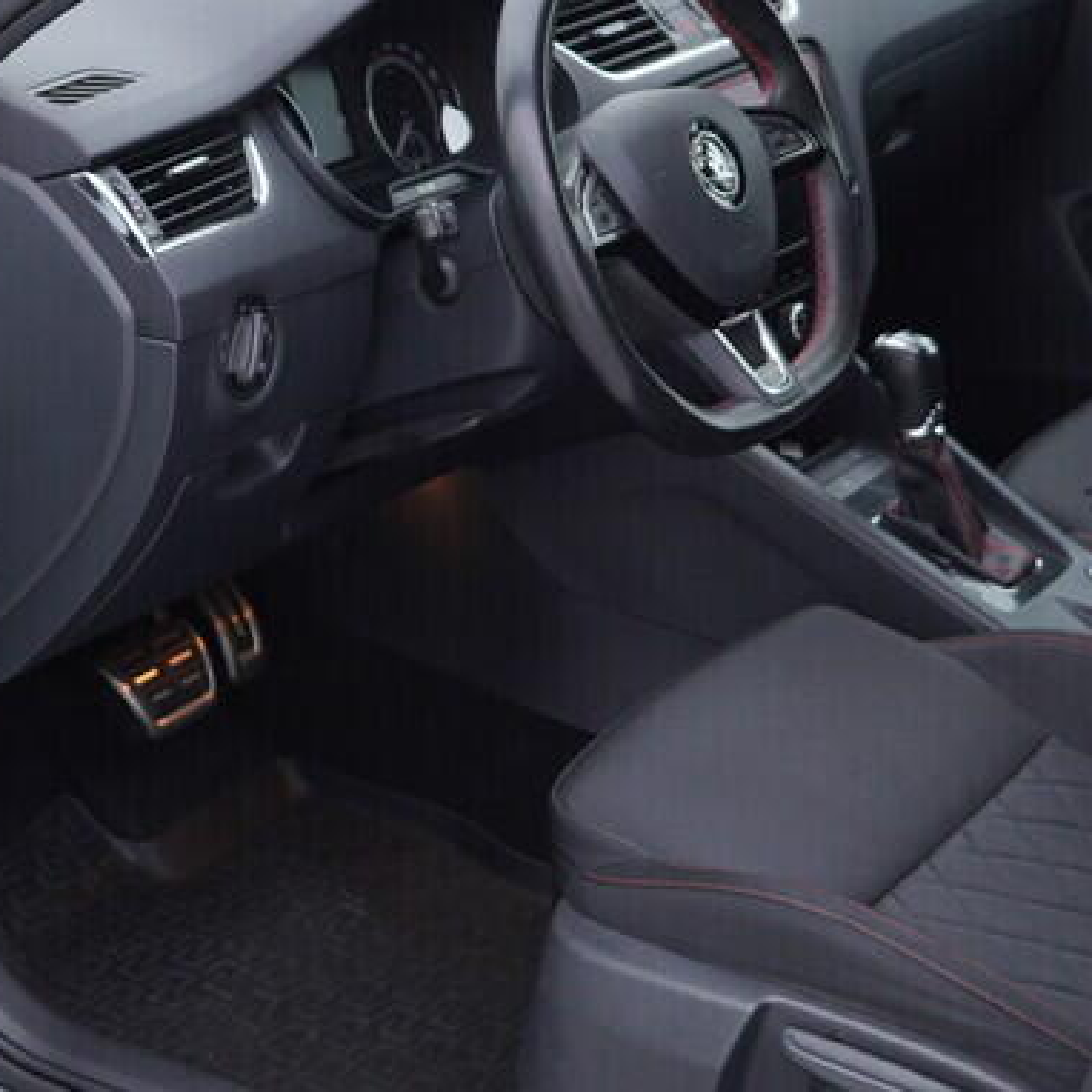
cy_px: 470
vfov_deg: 21.1
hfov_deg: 21.1
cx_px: 369
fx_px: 2927
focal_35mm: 82
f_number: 3.2
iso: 125
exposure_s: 1/50
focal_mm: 24
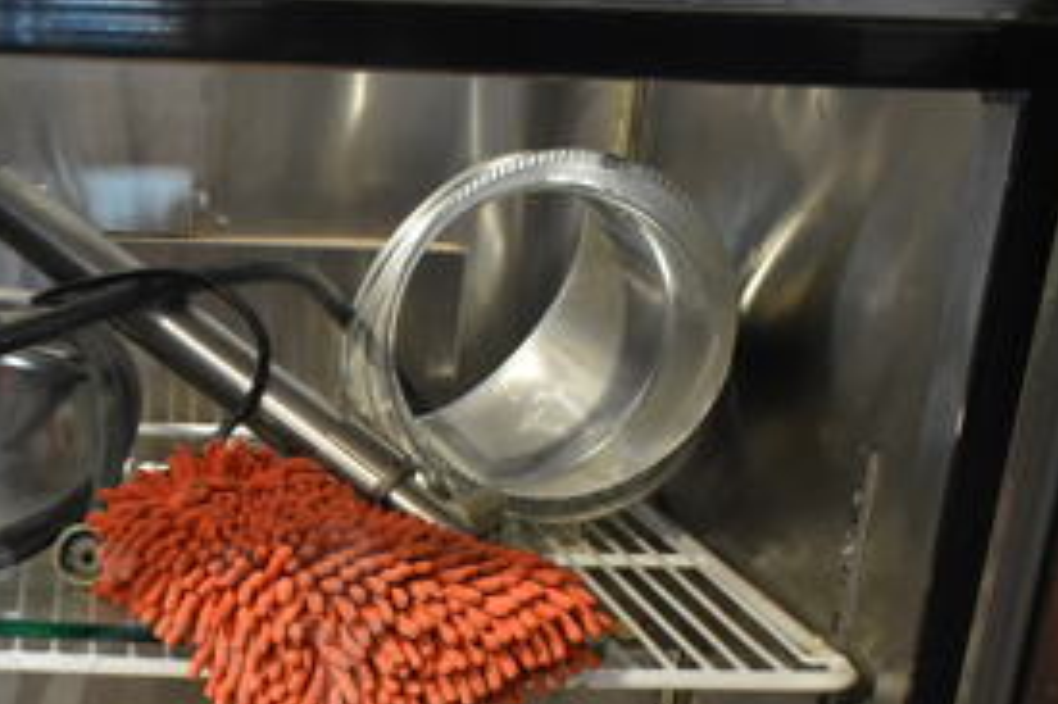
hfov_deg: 31.9
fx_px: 1762
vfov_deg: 21.7
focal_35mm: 60
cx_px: 112
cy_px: 719
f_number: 3.5
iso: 1800
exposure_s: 1/30
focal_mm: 18
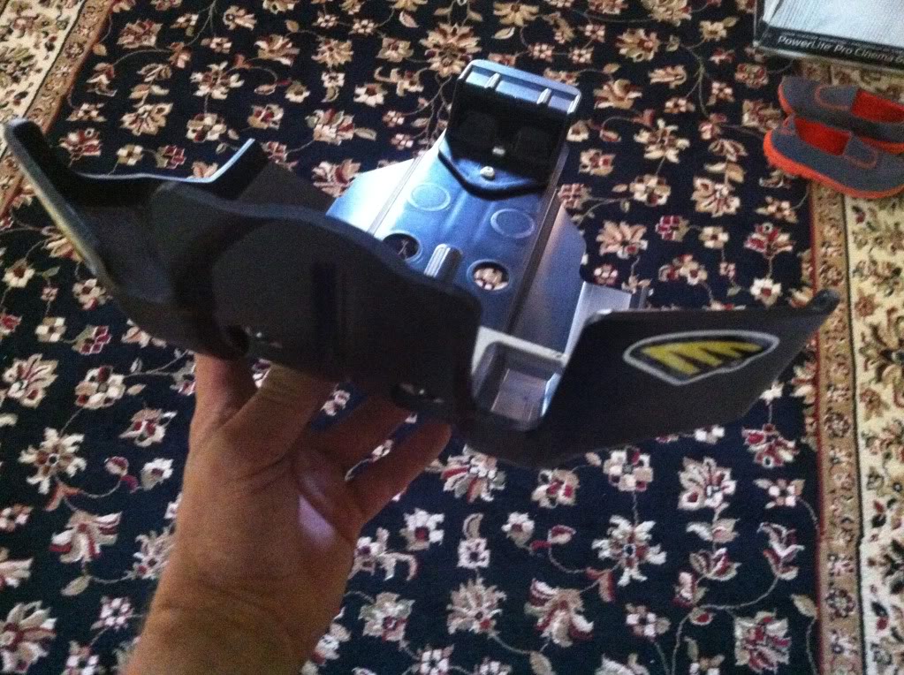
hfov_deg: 52.7
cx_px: 452
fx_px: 913
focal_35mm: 35
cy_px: 338
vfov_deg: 40.6
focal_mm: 3.9
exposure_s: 1/15
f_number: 2.8
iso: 1000
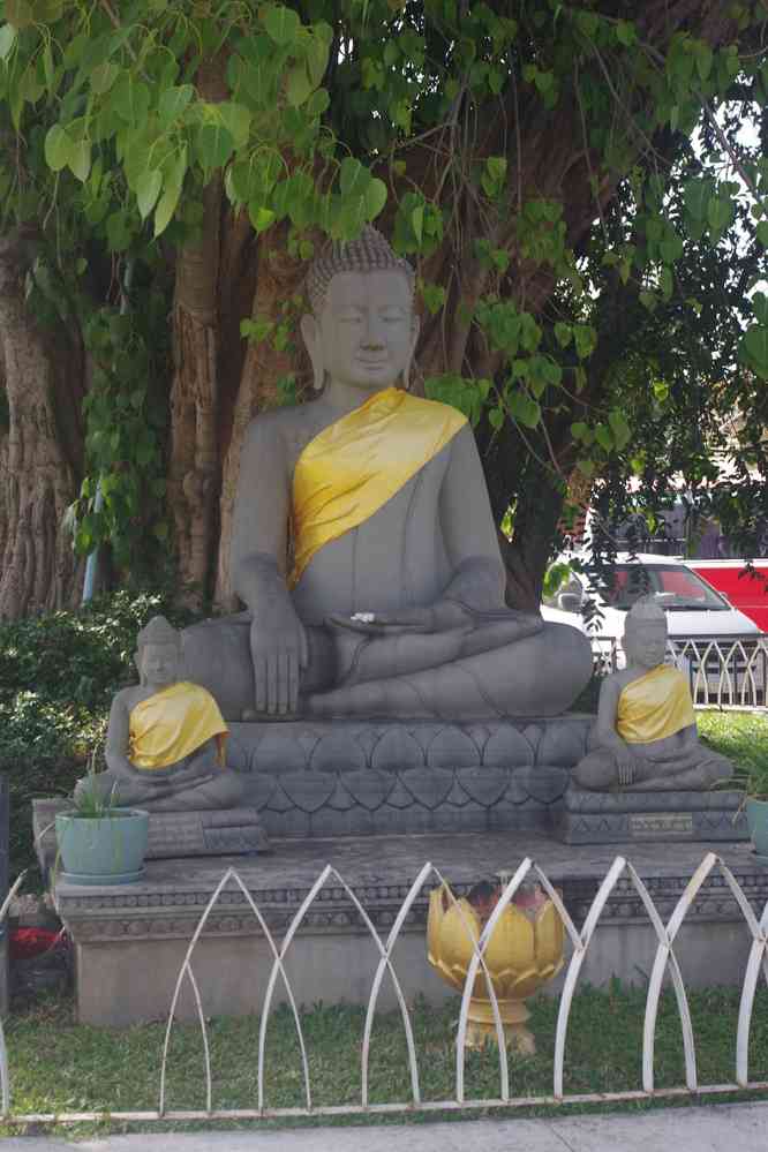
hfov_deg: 22.6
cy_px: 576
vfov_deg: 33.4
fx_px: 1920
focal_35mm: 60
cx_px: 384
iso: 200
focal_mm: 40
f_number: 7.1
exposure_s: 1/80
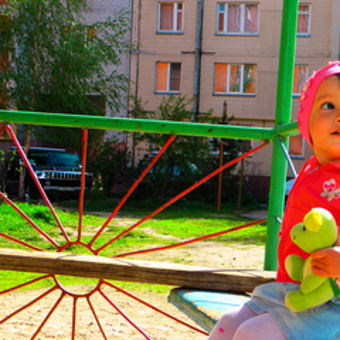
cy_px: 218
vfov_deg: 25.3
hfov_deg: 24.8
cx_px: 288
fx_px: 756
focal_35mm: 68
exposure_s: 1/250
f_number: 3.8
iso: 100
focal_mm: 7.5
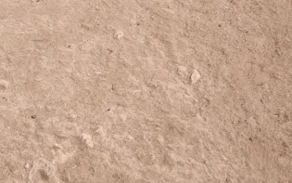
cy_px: -27
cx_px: 99
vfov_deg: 21.7
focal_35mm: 56
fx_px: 446
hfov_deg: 35.9
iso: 20
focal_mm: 3.98
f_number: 1.8
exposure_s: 1/601
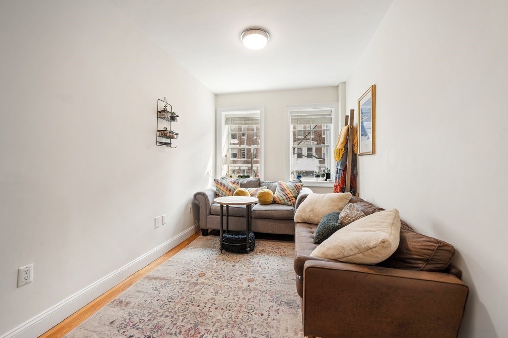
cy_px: 169
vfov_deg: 81.1
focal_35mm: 14
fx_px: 197
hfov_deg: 104.3
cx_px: 254
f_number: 8
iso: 100
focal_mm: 14
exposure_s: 1/10
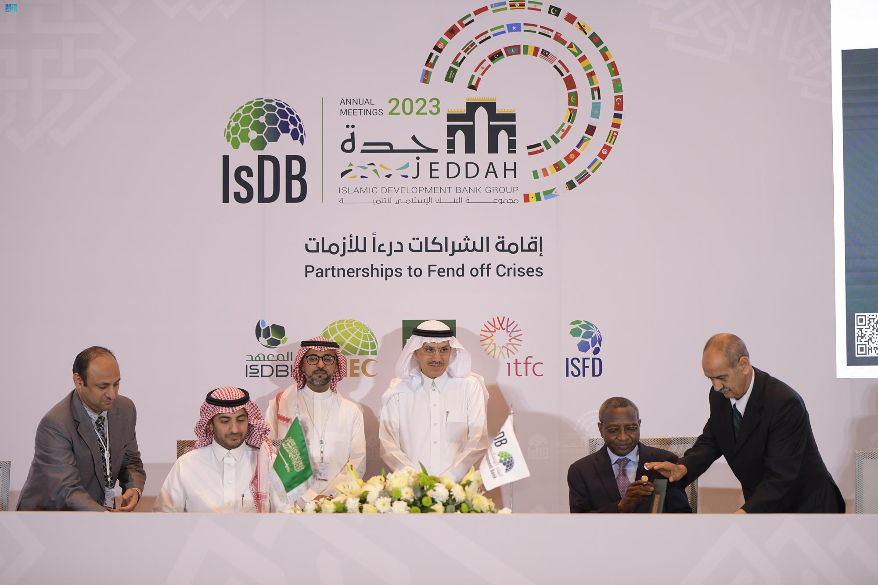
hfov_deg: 22.1
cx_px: 439
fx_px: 2243
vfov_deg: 14.9
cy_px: 292
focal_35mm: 92
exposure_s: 1/250
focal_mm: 92
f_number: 2.8
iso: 1000
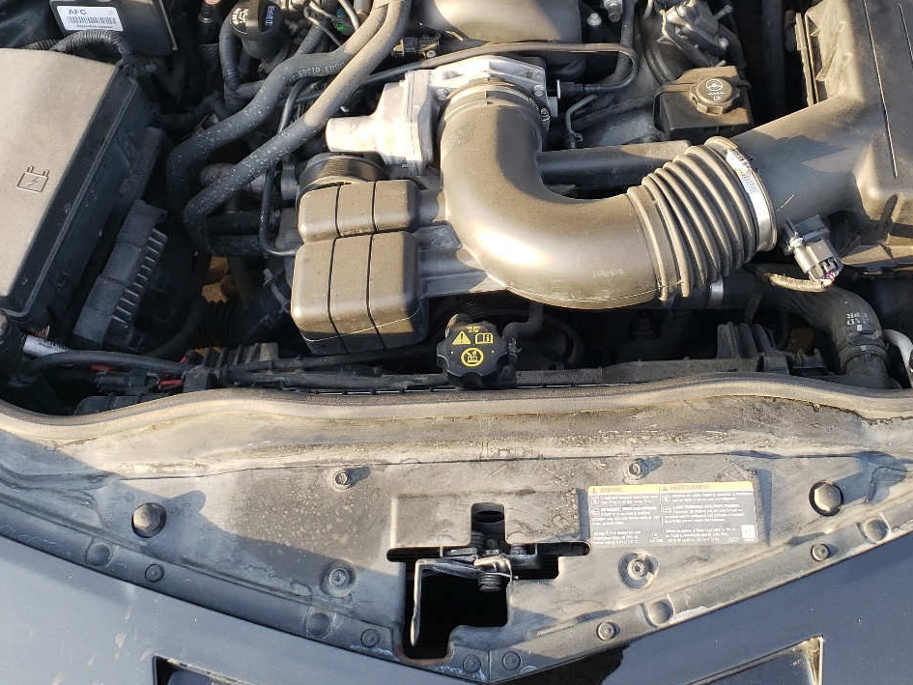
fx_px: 1161
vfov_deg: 32.2
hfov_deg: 42.8
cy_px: 160
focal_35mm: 44
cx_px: 529
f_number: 1.5
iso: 50
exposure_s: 1/192
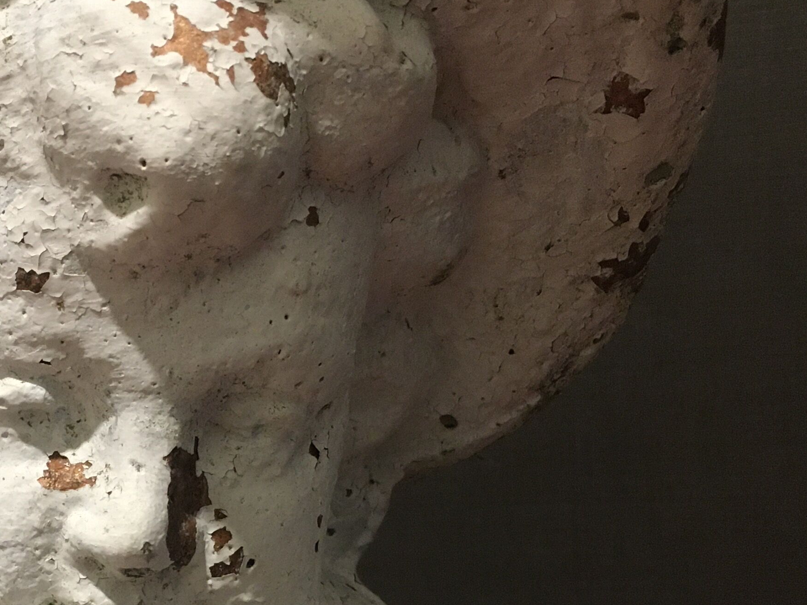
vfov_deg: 21.5
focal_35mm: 67
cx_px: 147
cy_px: 517
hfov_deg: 28.3
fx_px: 1562
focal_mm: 4.15
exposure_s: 1/20
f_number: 2.2
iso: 200
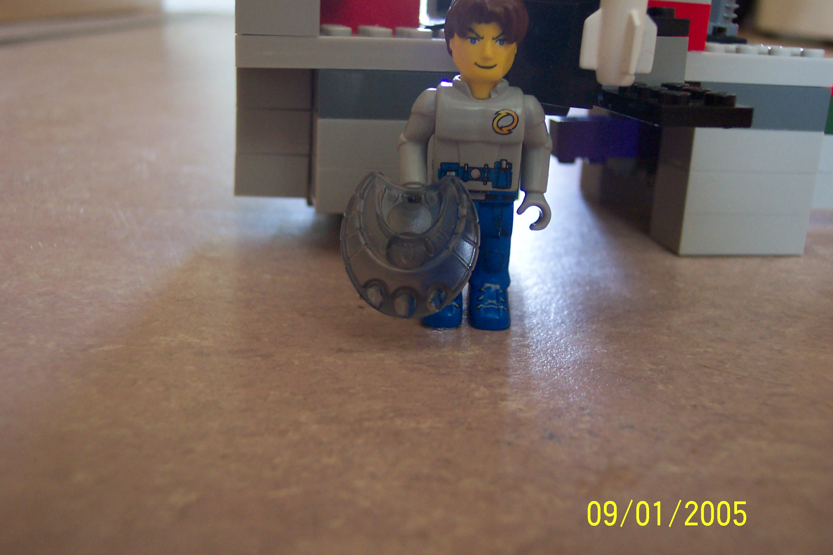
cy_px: 278
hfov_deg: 50.7
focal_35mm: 38
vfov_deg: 35.1
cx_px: 416
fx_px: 879
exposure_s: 1/15
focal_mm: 8
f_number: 2.8
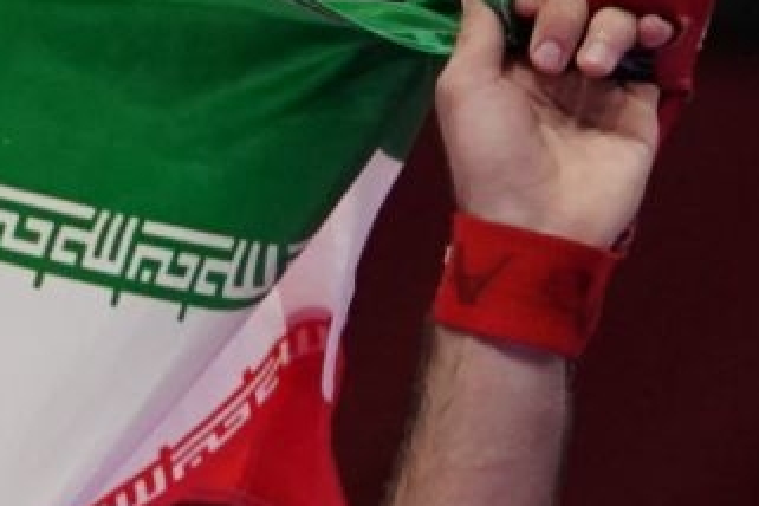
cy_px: 960
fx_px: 42332
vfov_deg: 0.7
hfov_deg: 1.0
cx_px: -501
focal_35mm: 2008
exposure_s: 1/1000
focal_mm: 239
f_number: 4
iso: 2500
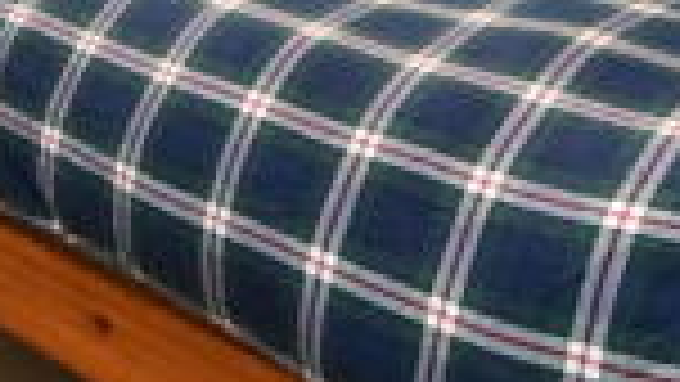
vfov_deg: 16.6
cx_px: 164
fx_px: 1226
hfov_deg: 30.4
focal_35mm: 68
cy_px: -133
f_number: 4
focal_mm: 10
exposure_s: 1/60
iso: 1000
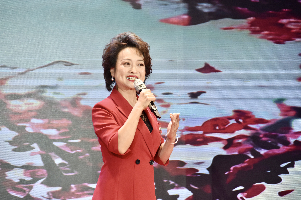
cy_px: 100
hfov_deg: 6.9
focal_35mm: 300
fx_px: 2508
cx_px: 150
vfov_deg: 4.6
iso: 720
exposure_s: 1/200
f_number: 5.6
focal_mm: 200
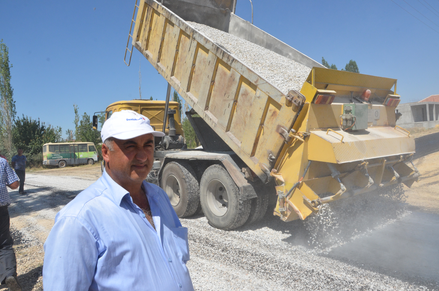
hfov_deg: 67.5
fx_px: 329
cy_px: 146
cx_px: 220
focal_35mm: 27
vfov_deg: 47.7
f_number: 14
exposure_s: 1/800
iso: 800
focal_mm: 18
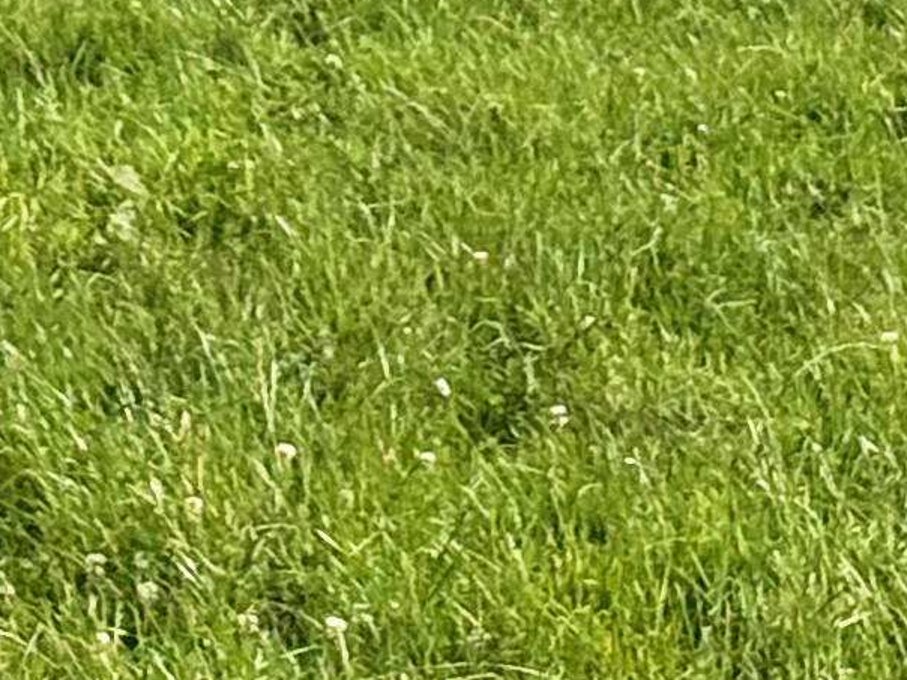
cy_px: -1235
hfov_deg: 5.7
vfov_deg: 4.2
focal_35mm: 347
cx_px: 886
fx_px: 9092
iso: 32
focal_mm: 5.96
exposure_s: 1/3831
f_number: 1.6
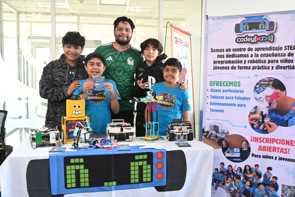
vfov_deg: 36.9
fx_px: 295
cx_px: 148
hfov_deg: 53.1
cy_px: 98
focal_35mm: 36
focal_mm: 24
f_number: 4.2
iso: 2200
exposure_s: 1/125
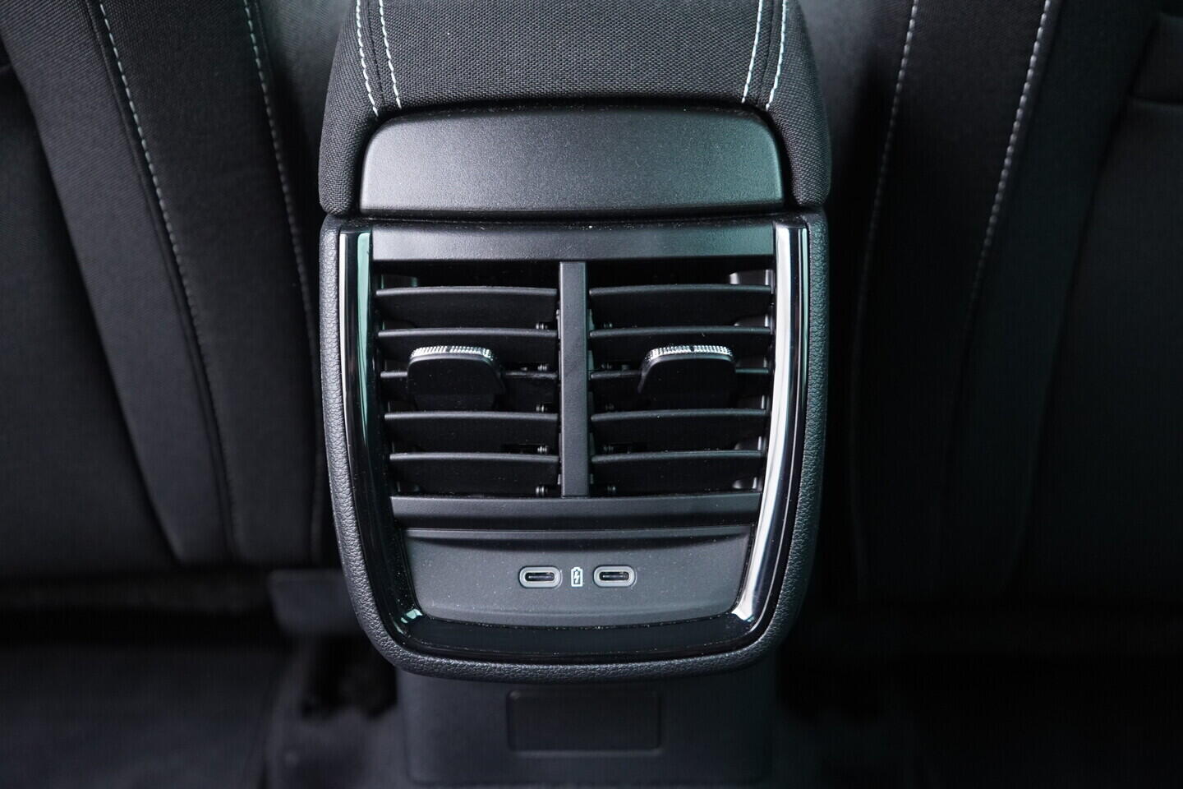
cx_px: 592
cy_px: 394
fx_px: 1183
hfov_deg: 53.1
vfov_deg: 36.9
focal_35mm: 36
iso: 1250
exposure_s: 1/40
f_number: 2.8
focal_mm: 24
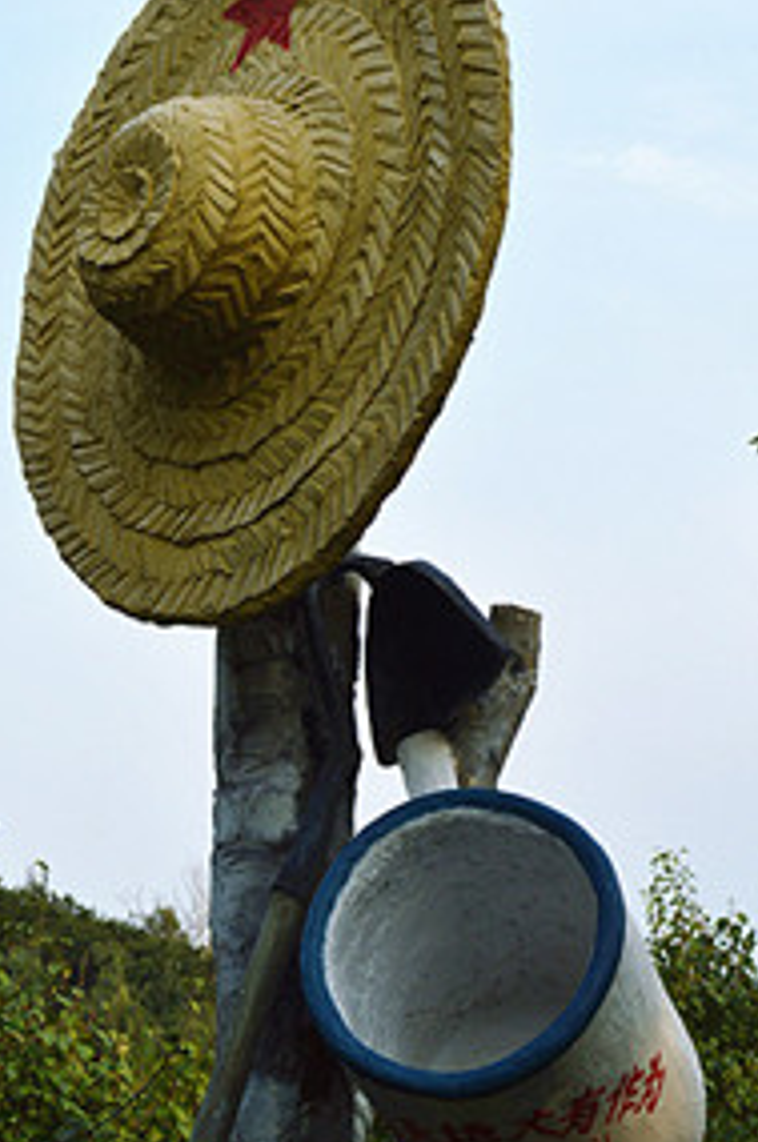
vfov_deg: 20.1
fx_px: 3225
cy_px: 521
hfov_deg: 13.4
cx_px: 367
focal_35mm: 102
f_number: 10
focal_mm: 45
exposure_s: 1/160
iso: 100
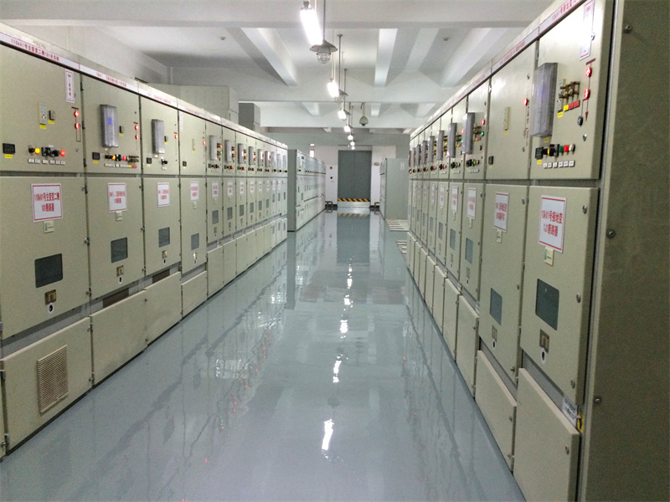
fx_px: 561
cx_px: 335
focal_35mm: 29
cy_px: 251
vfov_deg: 48.2
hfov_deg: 61.7
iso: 250
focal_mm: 4.15
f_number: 2.2
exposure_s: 1/33
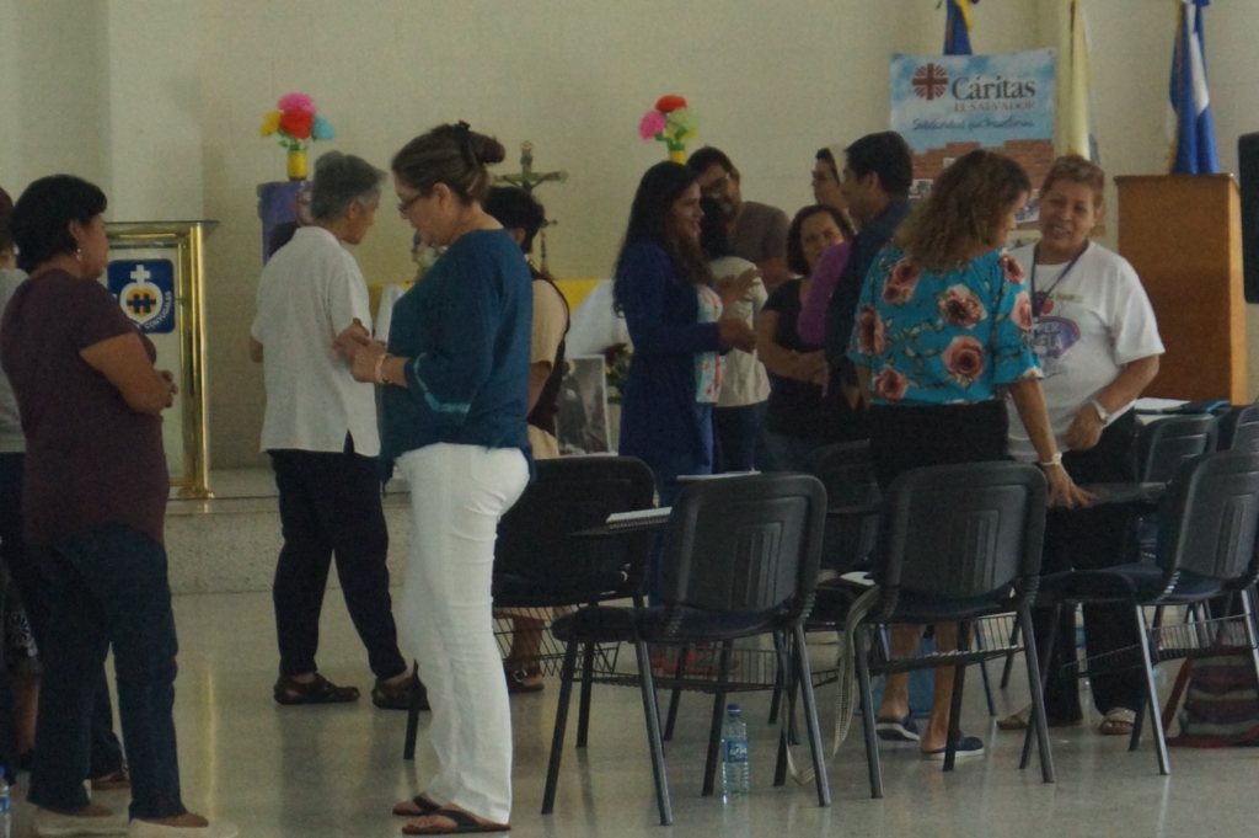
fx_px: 5766
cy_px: 419
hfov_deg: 12.5
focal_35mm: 165
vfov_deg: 8.3
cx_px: 630
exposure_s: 1/50
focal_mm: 55
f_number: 5.6
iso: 1600
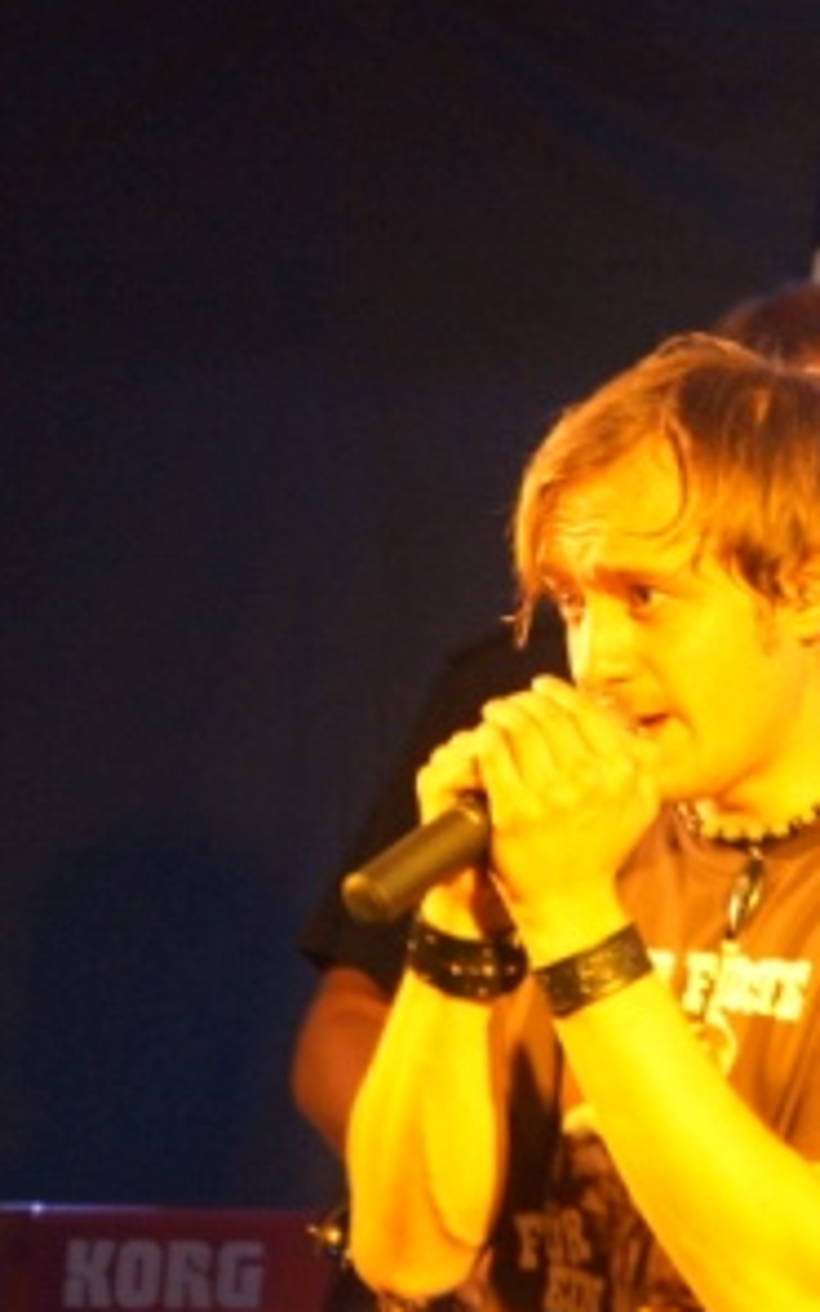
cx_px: 643
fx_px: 12407
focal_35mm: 347
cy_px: 656
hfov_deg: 3.8
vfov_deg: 6.1
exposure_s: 1/30
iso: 3200
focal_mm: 150
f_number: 6.3
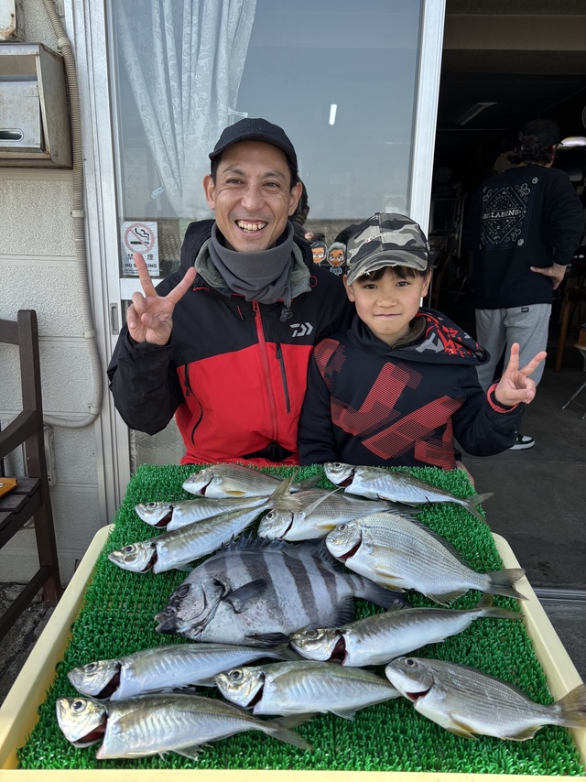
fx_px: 587
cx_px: 293
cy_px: 391
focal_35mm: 26
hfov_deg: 53.0
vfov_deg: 67.3
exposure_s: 1/799
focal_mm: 5.96
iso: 50
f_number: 1.6
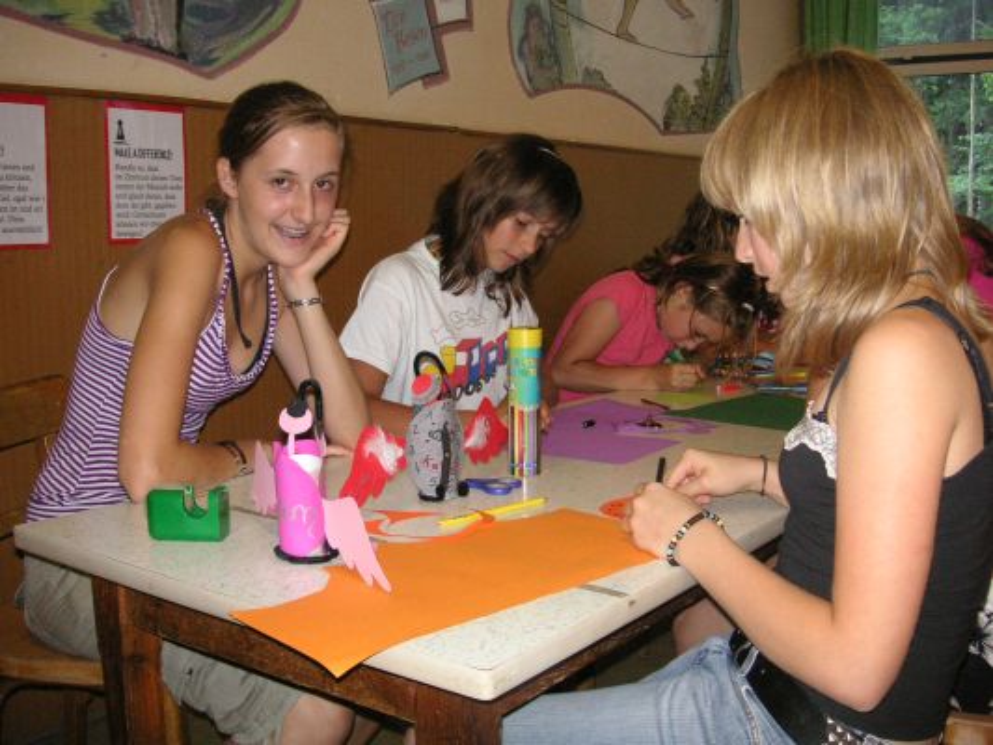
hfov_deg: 50.1
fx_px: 1062
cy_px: 372
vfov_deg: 38.7
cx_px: 496
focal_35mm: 37
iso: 160
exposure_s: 1/45
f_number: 2.8
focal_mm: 6.1
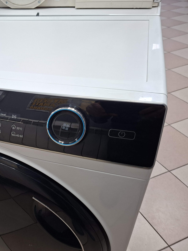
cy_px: 124
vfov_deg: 58.4
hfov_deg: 42.1
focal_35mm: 31
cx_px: 22
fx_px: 224
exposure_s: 1/50
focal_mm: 5.54
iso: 200
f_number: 1.8
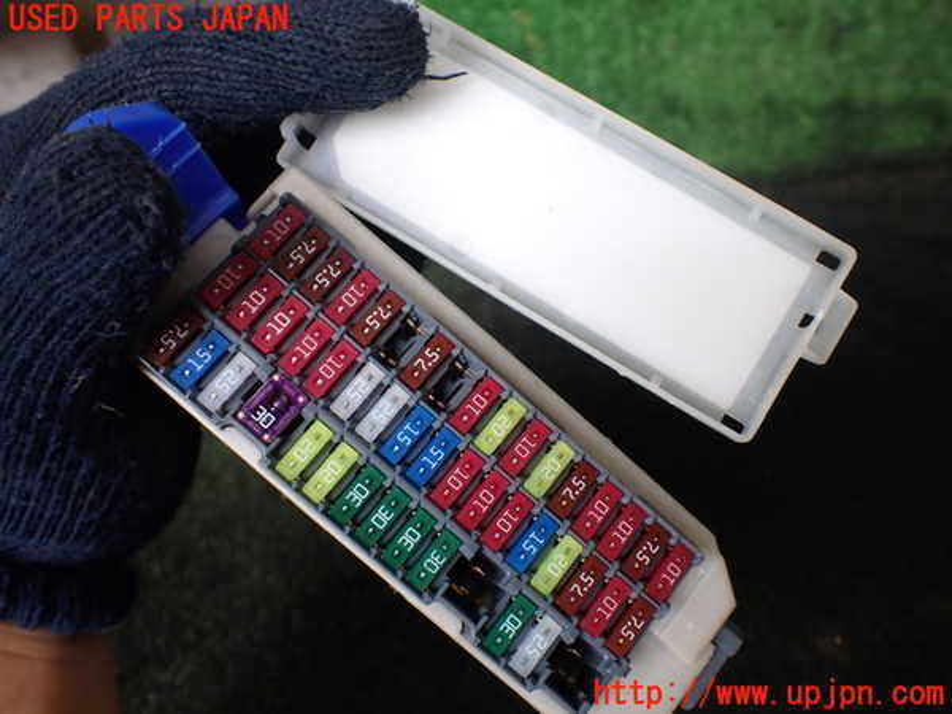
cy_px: 357
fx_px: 825
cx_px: 476
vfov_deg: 46.8
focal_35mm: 30
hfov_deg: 60.0
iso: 160
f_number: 2.3
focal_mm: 5.4
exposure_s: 1/125
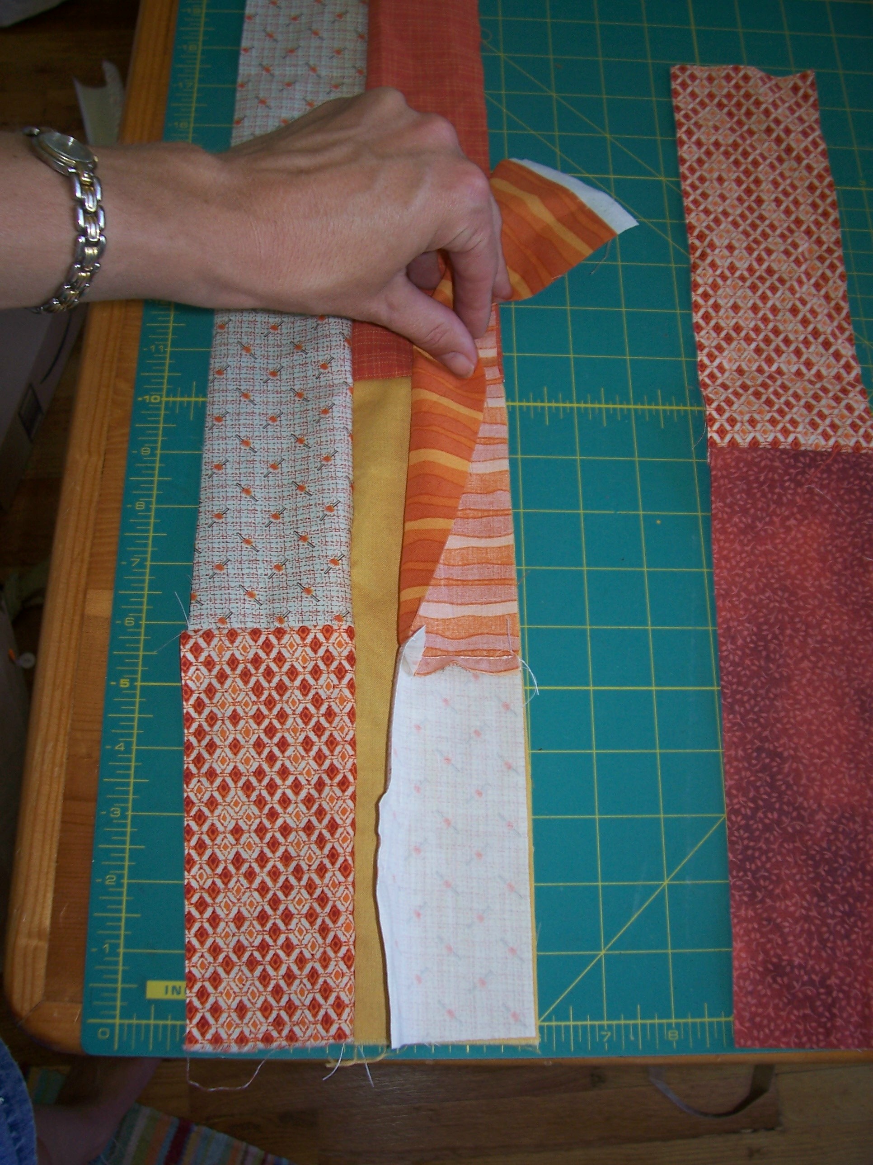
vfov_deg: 54.0
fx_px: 1143
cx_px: 436
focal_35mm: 34
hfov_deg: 41.8
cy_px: 582
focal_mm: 5.6
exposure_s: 1/60
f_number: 2.7
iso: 80
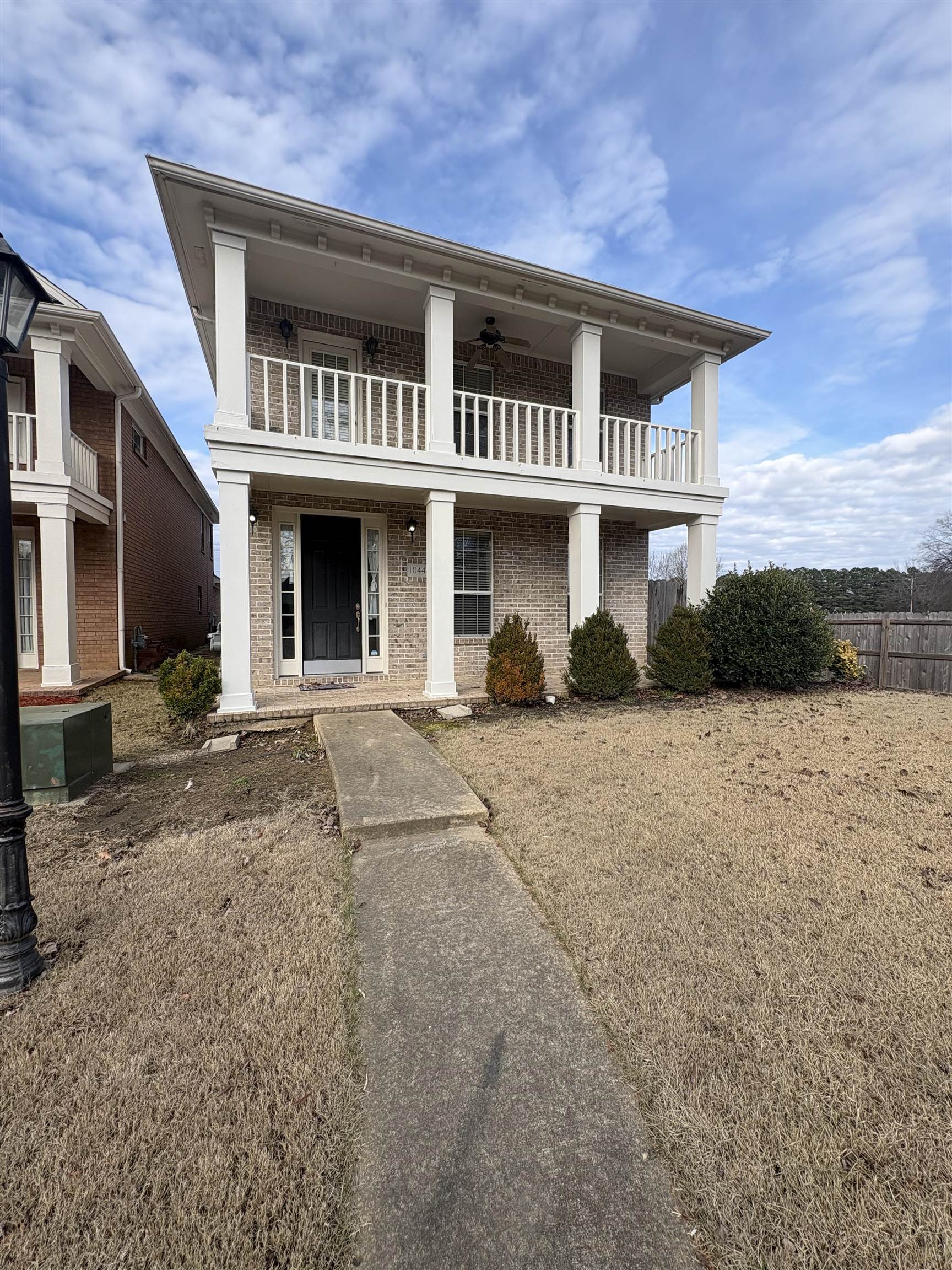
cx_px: 476
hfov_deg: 85.7
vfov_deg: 102.1
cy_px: 635
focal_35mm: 14
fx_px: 513
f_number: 2.2
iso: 40
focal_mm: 2.22
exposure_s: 1/921
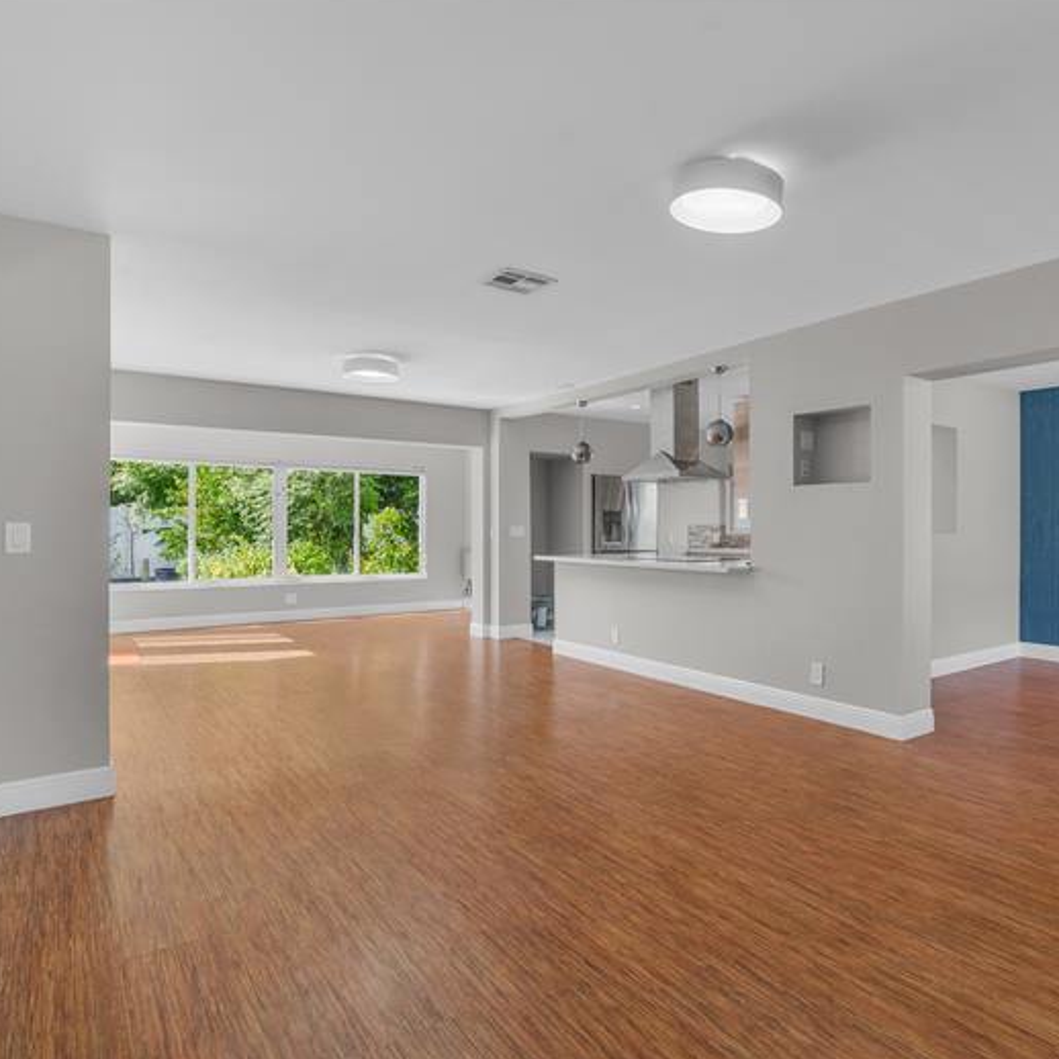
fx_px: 727
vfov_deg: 72.1
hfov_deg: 71.3
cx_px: 640
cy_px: 531
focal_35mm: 21
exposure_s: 1/2.5
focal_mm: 16
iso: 250
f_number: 10
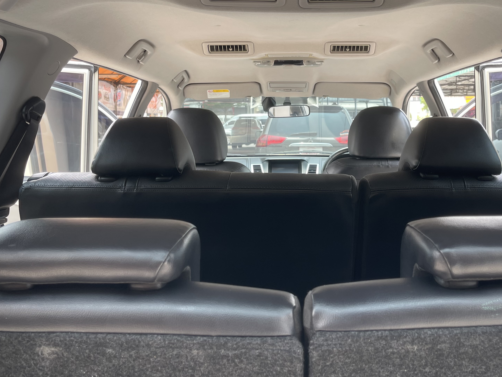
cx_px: 294
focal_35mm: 35
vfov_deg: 40.3
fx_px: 508
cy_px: 132
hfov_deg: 52.4
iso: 32
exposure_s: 1/121
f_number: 1.6
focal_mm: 5.1
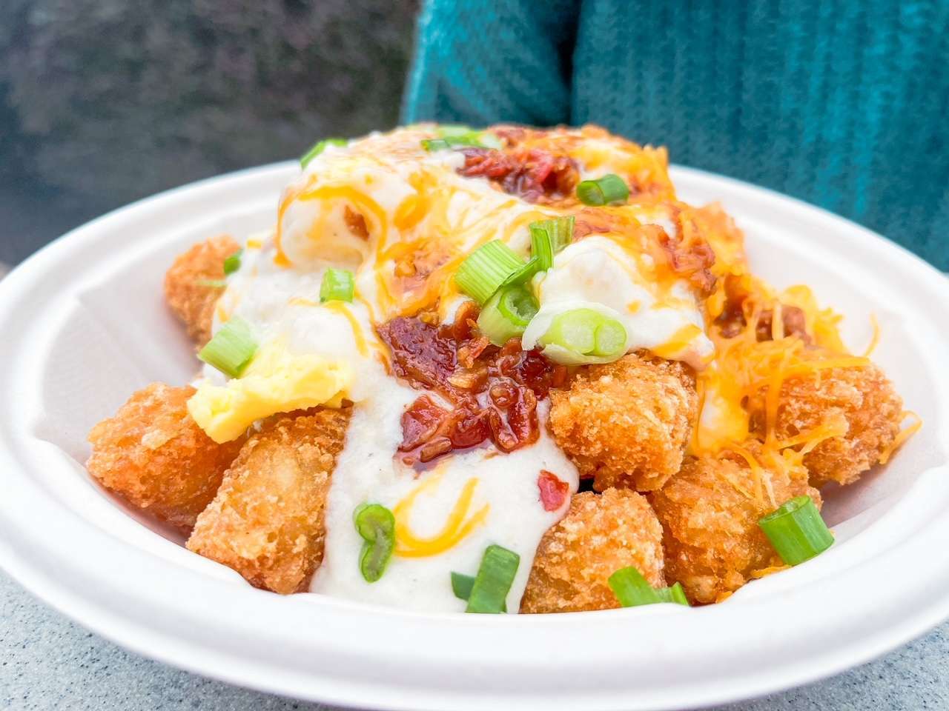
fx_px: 713
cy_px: 356
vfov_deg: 53.1
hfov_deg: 67.3
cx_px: 474
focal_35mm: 26
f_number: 1.6
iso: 50
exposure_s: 1/720
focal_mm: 5.1
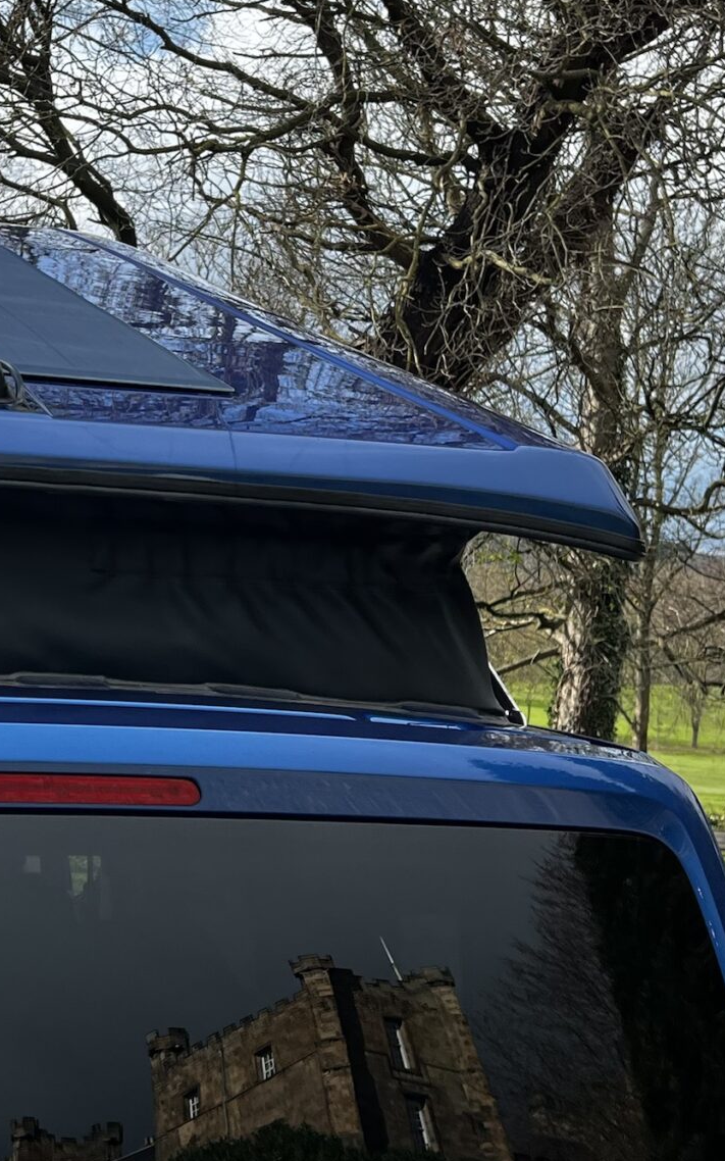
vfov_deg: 32.9
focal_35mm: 62
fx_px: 1961
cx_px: 135
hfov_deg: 20.7
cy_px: 487
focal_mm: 5.7
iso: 50
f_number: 1.5
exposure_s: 1/1779
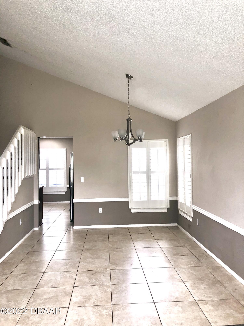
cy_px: 163
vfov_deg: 63.4
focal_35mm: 28
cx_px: 122
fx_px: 263
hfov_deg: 49.7
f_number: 1.8
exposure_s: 1/120
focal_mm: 3.99
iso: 40
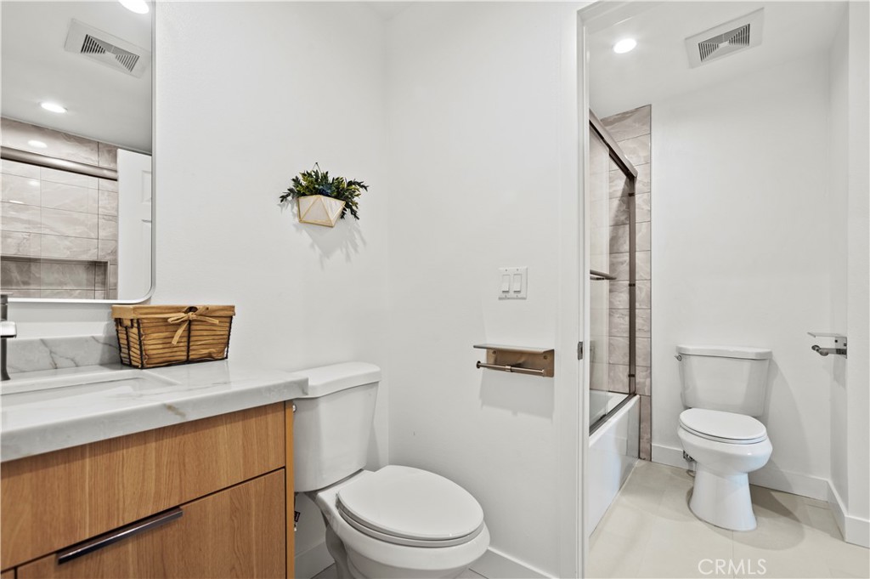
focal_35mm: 15
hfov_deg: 100.4
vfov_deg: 77.2
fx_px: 362
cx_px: 435
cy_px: 290
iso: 640
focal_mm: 15
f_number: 9
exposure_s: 1/4
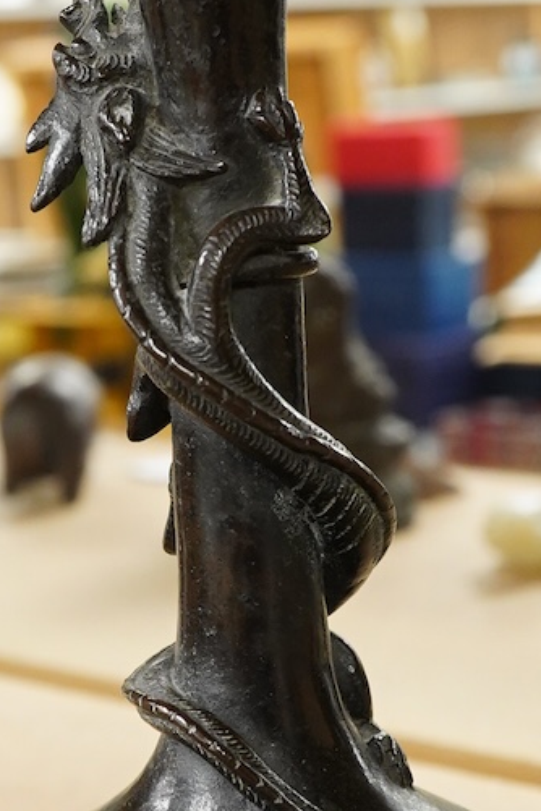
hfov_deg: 13.6
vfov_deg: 20.1
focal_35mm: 101
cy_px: 558
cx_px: 241
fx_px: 2277
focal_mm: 30
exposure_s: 1/100
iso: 2500
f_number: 5.6
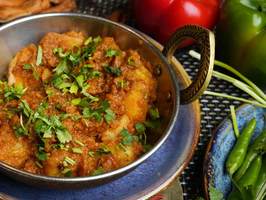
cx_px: 65
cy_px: 114
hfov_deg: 31.8
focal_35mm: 59
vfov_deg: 24.6
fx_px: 457
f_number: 8
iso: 1000
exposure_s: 1/100
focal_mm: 39.3
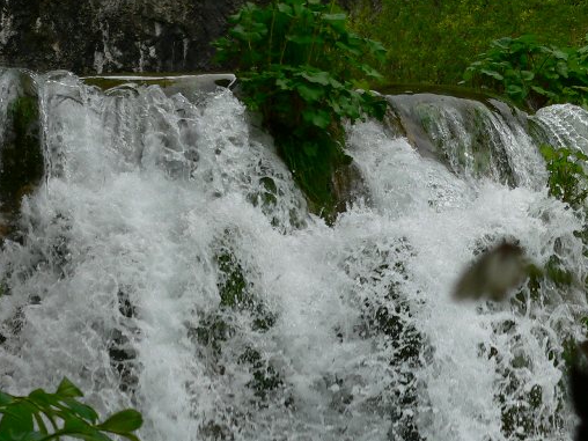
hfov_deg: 17.0
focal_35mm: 115
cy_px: 333
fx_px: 1953
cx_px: 438
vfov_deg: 12.8
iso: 80
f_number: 4
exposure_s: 1/250
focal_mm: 12.1
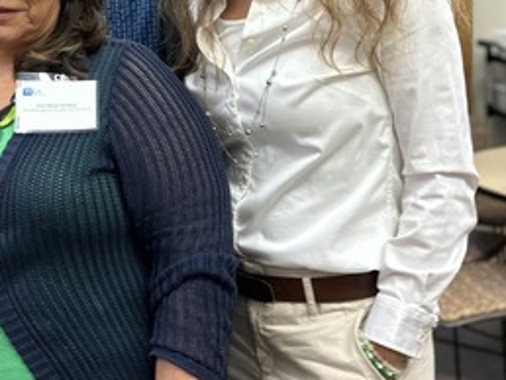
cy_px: 71
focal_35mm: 53
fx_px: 775
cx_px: 65
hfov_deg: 34.4
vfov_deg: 27.0
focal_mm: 6.86
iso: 200
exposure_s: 1/60
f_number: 1.78
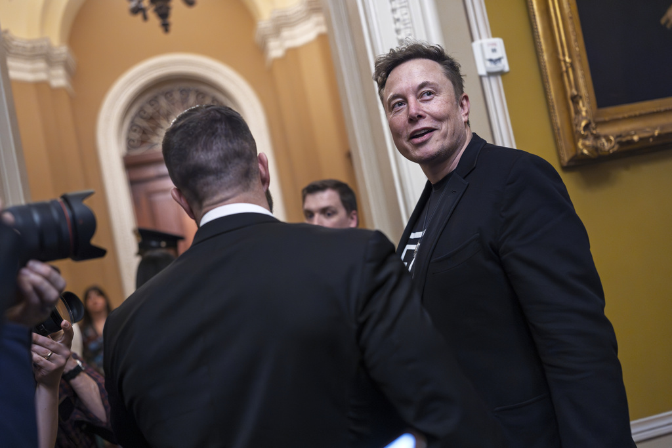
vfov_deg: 37.9
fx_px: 653
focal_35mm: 35
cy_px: 224
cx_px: 336
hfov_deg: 54.4
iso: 5000
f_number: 1.8
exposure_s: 1/400
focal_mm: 35
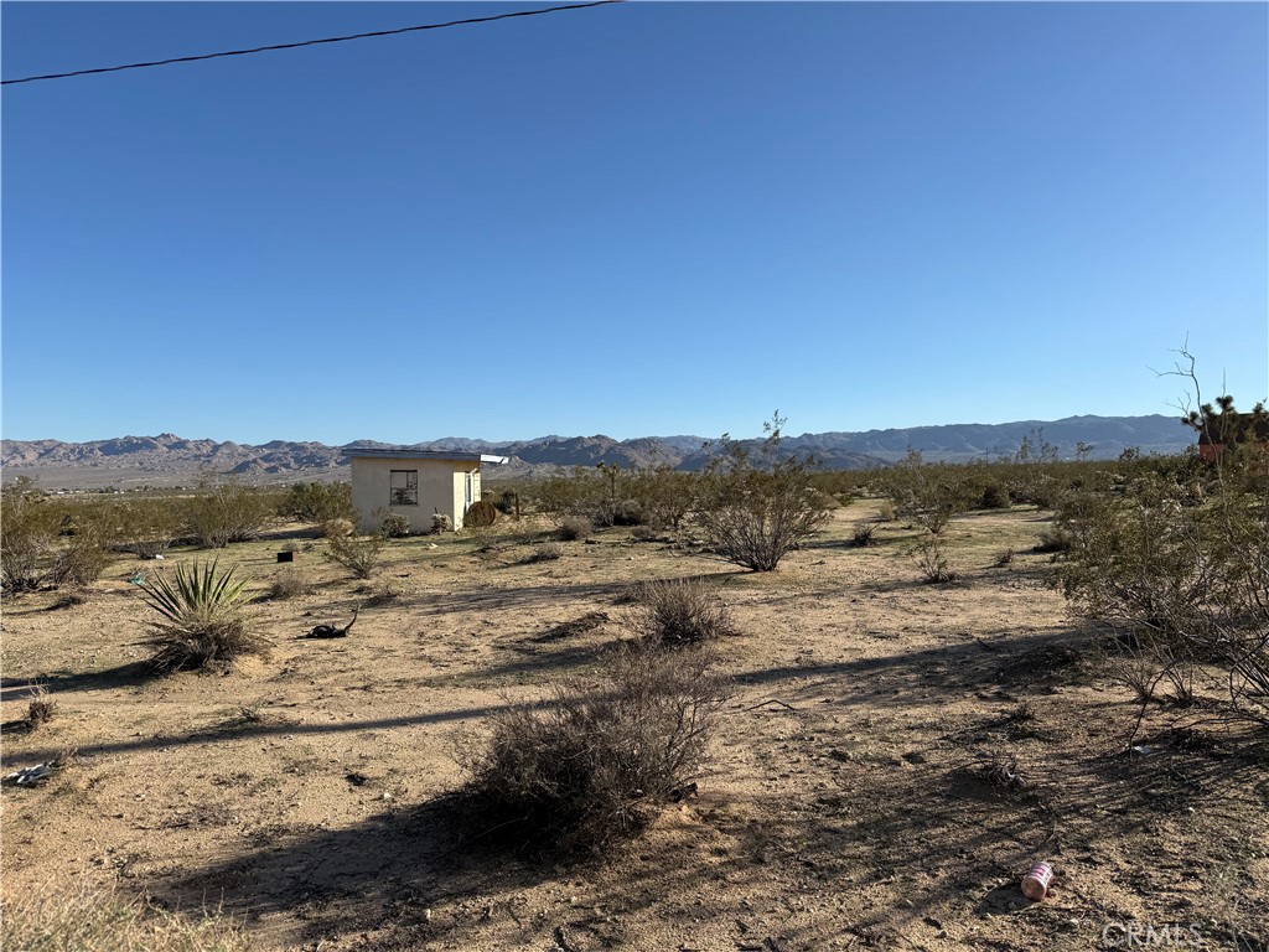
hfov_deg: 71.6
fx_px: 880
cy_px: 476
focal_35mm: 24
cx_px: 634
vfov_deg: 56.8
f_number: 1.78
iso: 80
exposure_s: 1/5319
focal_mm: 6.76
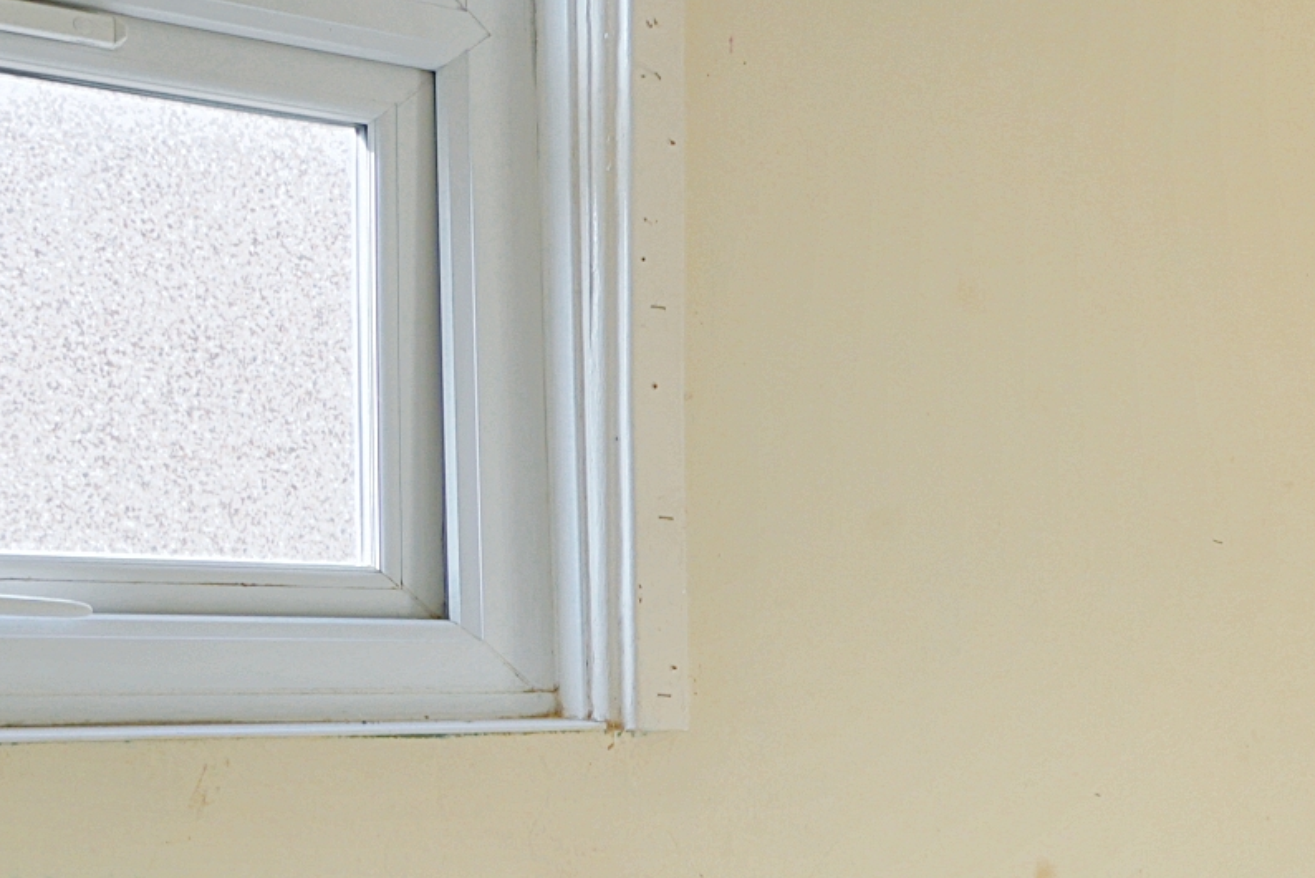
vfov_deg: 22.9
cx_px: 1757
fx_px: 2119
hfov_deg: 27.9
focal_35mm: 58
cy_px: 779
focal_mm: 10
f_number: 5
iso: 100
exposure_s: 1/60
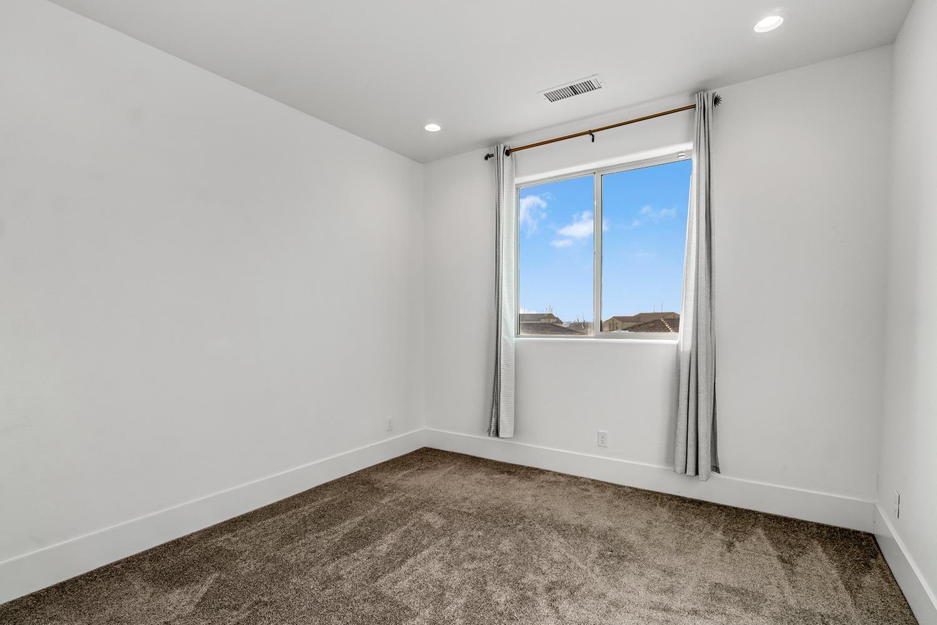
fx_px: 429
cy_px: 312
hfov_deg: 95.0
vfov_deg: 72.1
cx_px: 468
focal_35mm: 16
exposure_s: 1/125
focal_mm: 11
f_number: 9
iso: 400
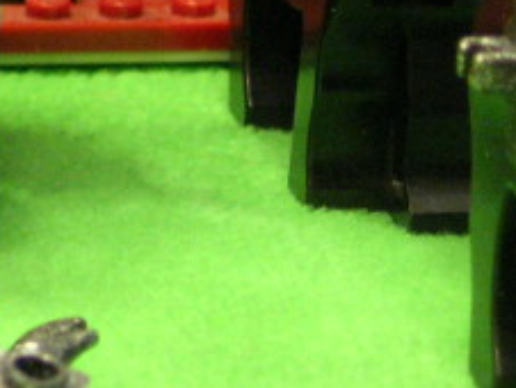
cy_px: -194
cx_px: -420
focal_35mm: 231
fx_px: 3447
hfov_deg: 8.2
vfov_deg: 6.4
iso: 200
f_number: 3.2
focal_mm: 10.6
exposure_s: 1/4.2
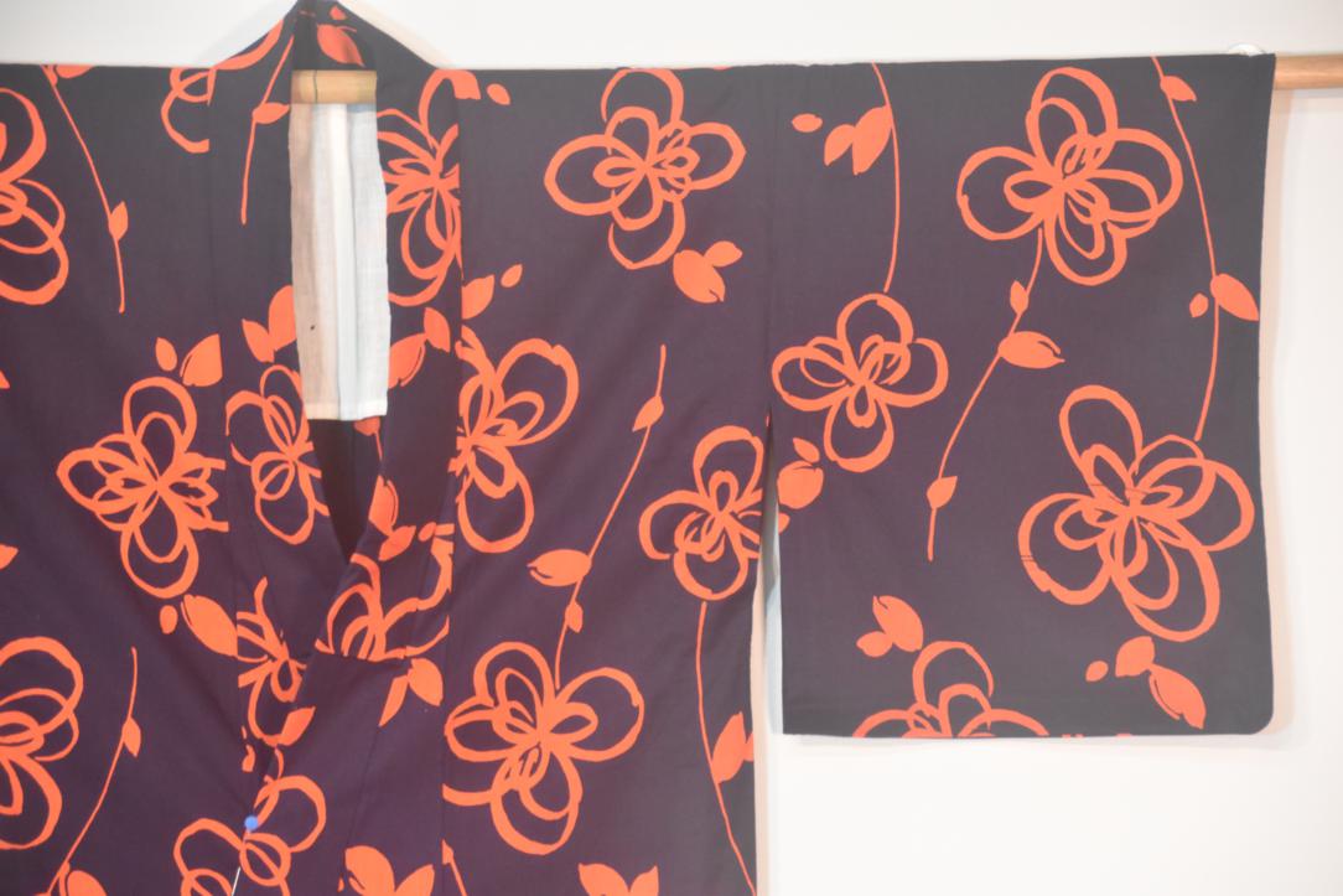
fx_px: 5876
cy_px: 448
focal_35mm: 158
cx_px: 672
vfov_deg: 8.7
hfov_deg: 13.0
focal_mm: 105
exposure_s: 1/60
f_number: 5.6
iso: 3200
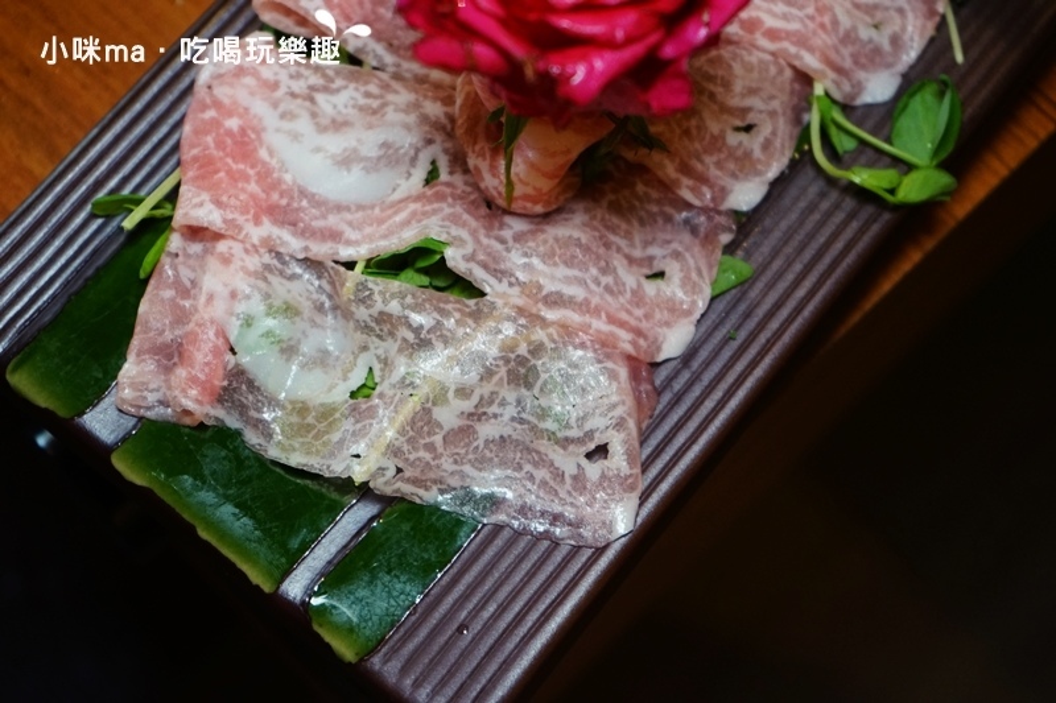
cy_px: 352
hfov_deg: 28.8
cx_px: 528
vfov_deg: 19.4
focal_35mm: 70
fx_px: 2053
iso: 2500
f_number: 5.6
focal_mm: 70
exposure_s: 1/80
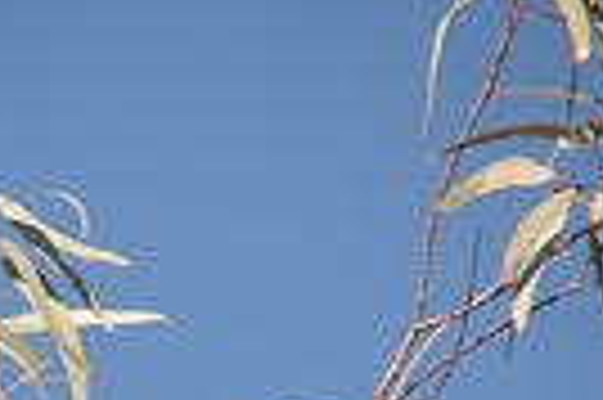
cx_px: 202
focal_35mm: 1122
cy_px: 416
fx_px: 18770
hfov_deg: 1.8
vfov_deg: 1.2
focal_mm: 200
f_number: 5.6
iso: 400
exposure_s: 1/1000
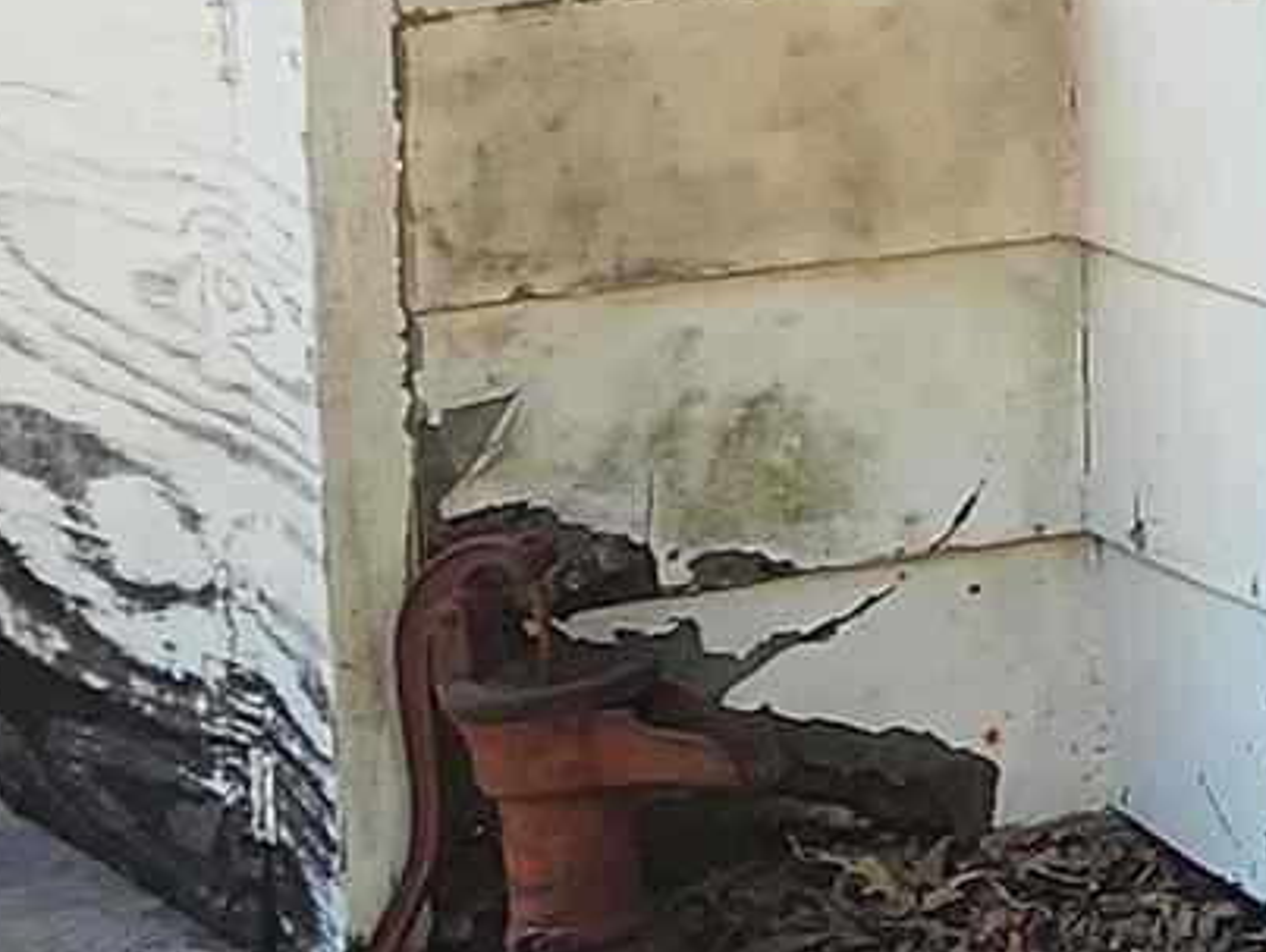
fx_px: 3624
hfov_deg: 14.9
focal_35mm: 99
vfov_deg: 14.7
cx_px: 2764
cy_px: -44
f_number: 2.2
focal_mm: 2.2
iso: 50
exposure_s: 1/389
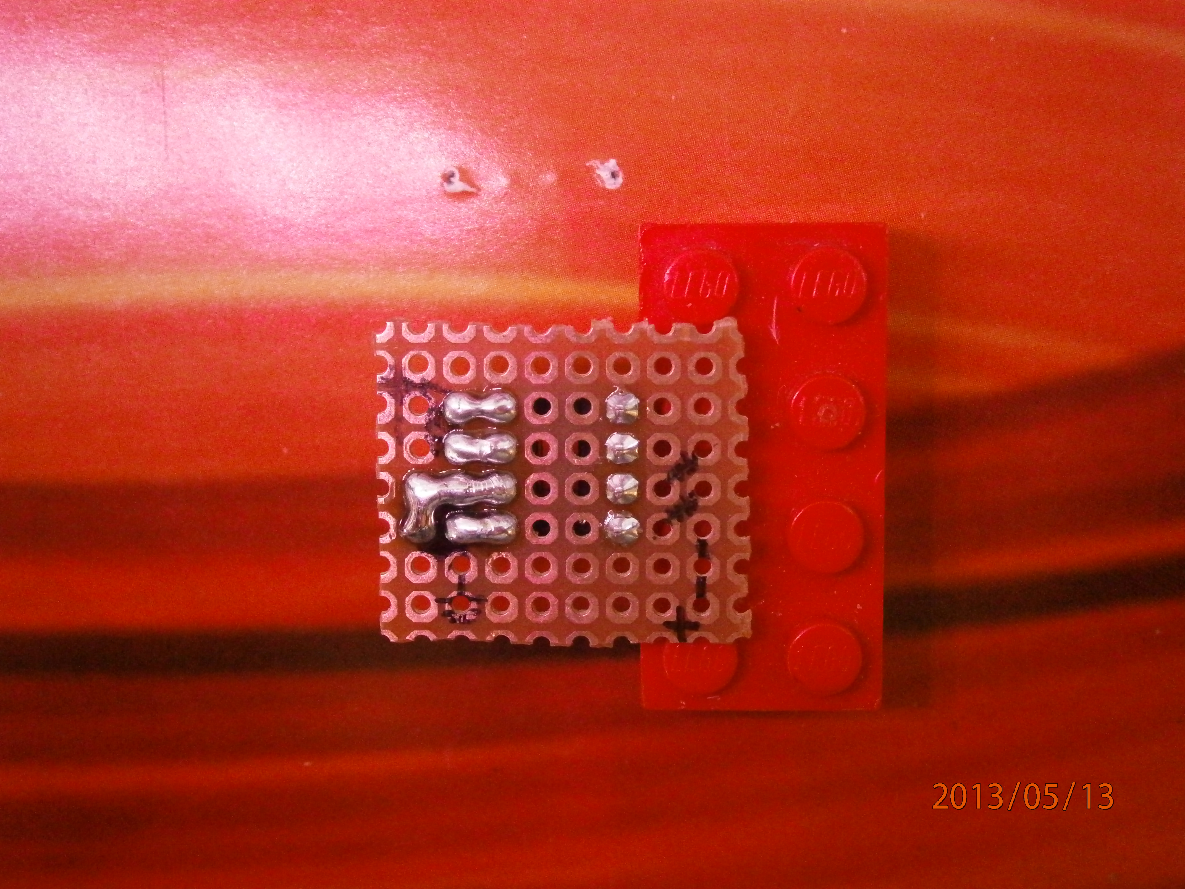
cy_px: 444
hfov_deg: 40.4
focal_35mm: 47
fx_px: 1609
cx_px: 592
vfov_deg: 30.9
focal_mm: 8.3
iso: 800
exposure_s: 1/25
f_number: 3.4
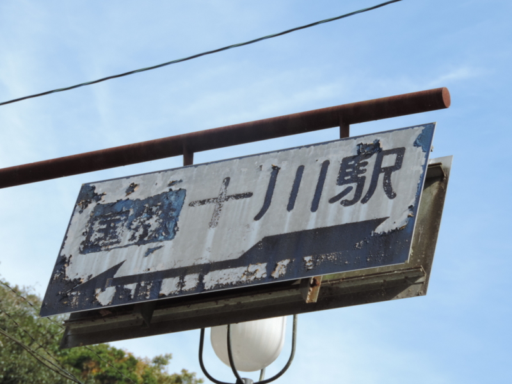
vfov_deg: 8.7
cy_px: 192
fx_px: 2514
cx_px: 256
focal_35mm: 170
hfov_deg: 11.6
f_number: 4.5
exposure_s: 1/320
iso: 80
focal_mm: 30.3
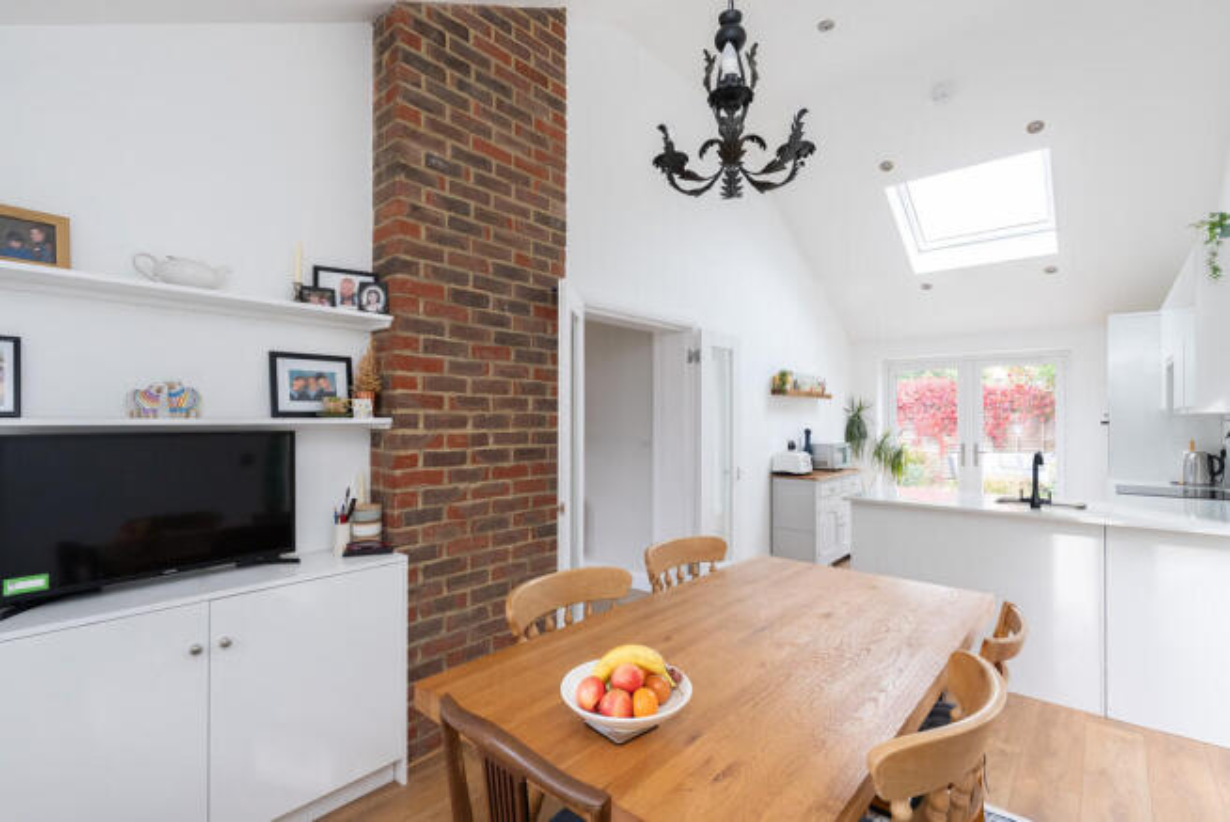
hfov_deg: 96.7
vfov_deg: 73.8
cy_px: 411
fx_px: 547
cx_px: 615
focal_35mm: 16
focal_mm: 16
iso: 1000
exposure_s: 1/60
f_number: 7.1
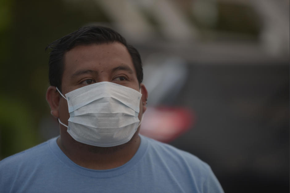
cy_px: 96
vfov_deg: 6.9
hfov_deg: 10.3
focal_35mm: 200
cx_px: 145
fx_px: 1611
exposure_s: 1/200
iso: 200
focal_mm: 200
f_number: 2.8
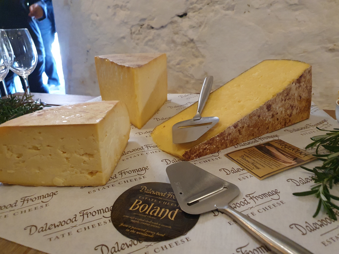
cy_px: 127
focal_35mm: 26
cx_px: 170
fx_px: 255
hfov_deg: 67.3
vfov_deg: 53.1
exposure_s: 1/50
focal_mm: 4.32
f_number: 1.5
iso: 800
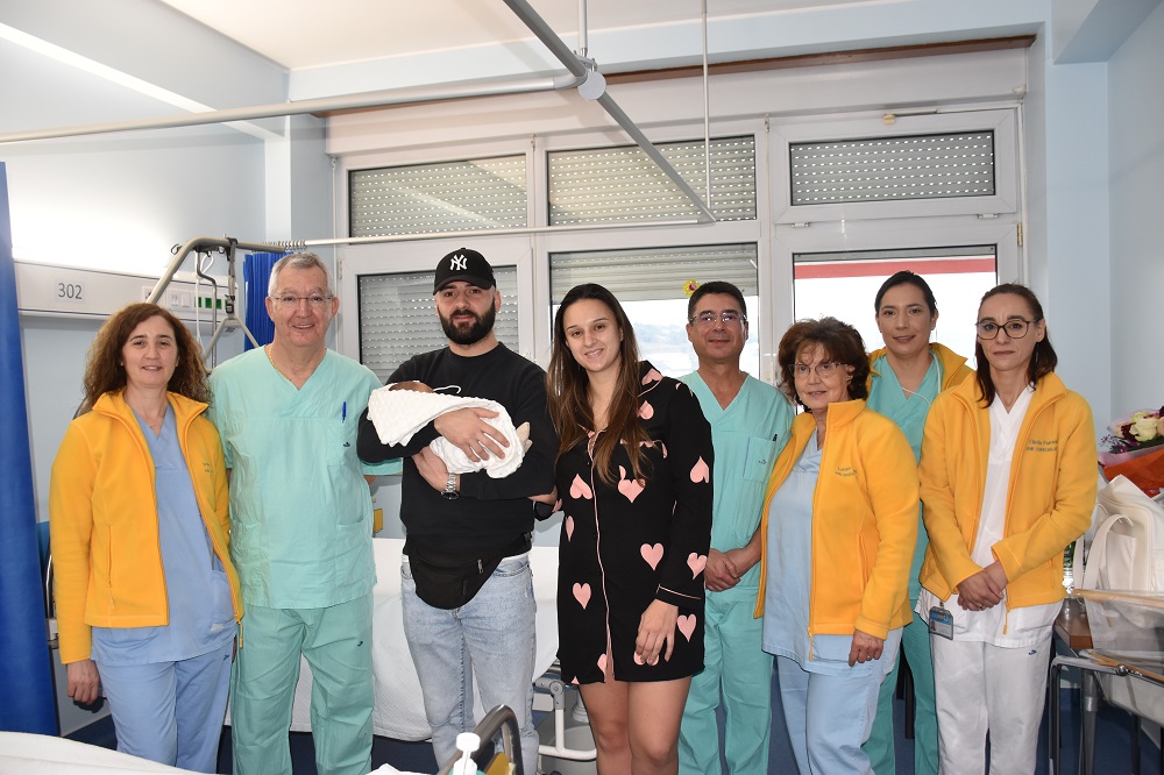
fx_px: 970
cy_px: 388
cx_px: 582
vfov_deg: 43.6
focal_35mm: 30
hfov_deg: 61.9
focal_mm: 20
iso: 800
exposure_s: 1/100
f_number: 5
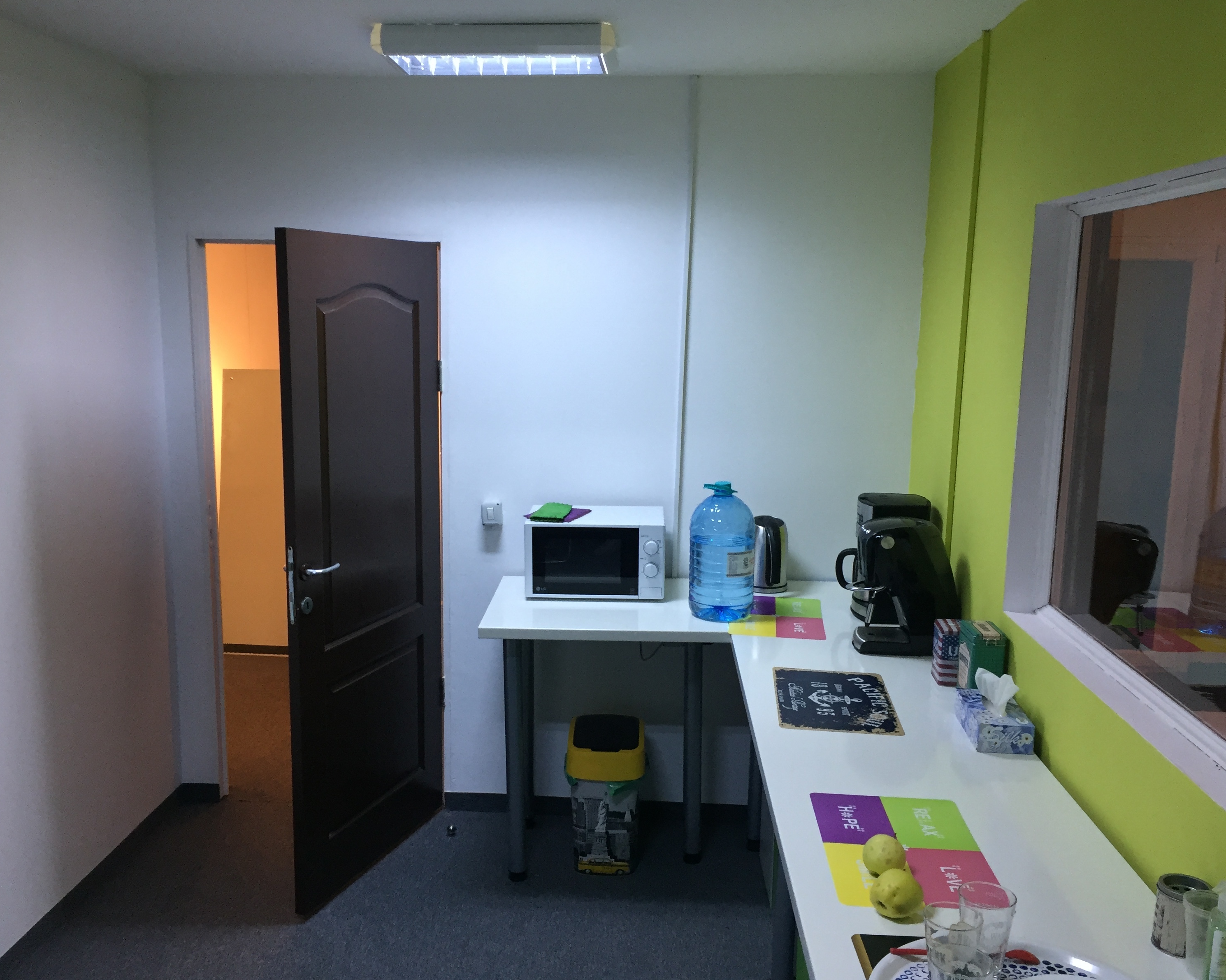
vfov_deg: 47.1
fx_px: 1125
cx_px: 574
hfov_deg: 57.1
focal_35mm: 31
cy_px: 502
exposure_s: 1/33
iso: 100
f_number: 2.2
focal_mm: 4.15
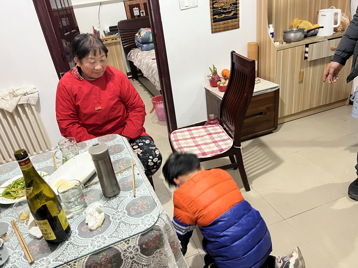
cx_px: 179
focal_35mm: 26
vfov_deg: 53.1
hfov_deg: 67.3
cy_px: 134
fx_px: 269
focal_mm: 5.1
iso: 400
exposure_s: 1/50
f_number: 1.6
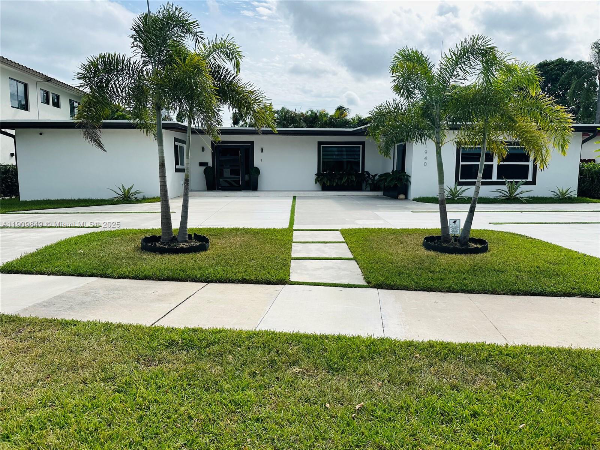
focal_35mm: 24
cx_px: 300
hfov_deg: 71.6
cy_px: 225
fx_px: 416
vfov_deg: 56.8
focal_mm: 6.86
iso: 80
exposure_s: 1/6623
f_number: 1.78
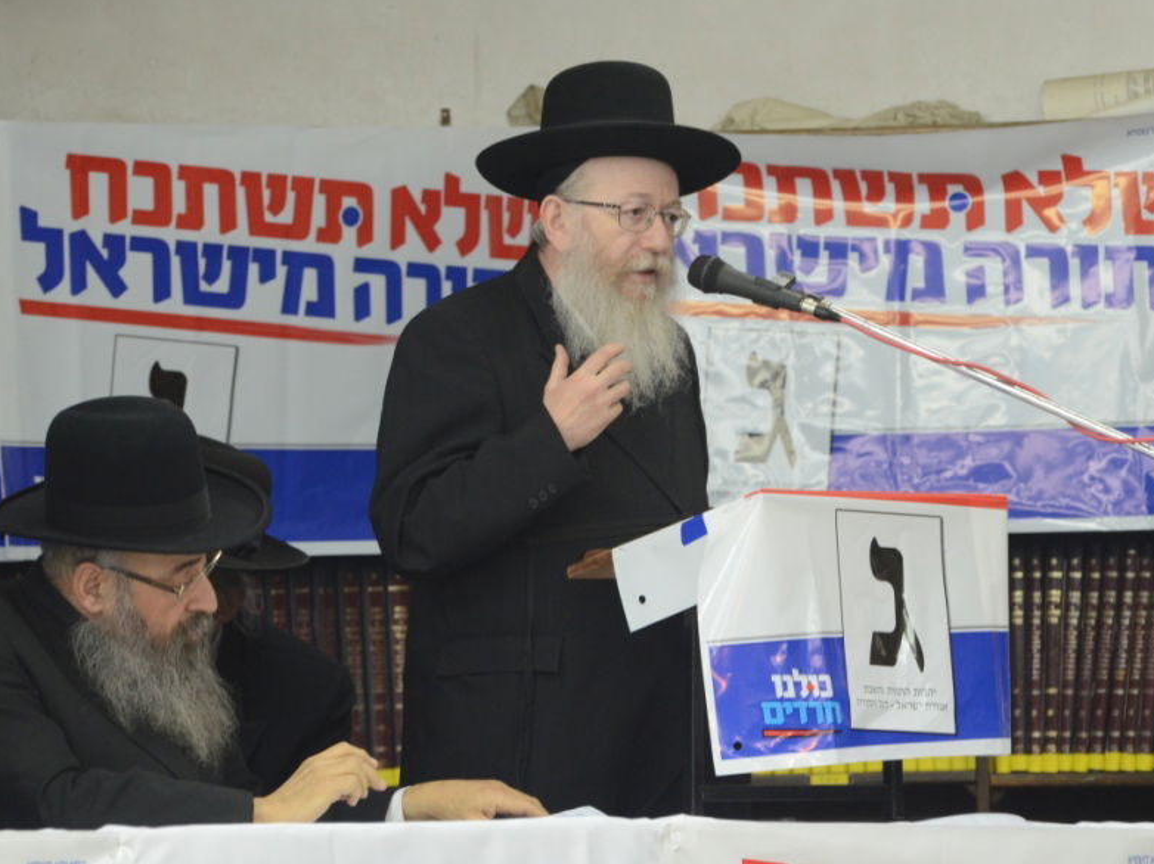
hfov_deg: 5.4
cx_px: 633
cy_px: 469
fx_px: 12252
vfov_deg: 4.0
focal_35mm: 368
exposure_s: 1/60
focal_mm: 195
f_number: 5.3
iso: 1600
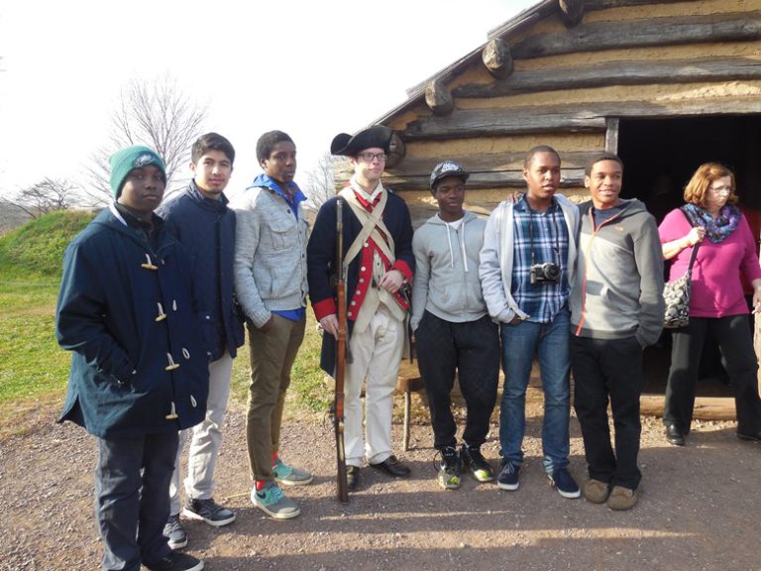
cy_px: 286
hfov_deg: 69.4
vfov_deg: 54.9
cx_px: 380
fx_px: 550
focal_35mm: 25
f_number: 3.1
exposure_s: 1/320
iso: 125
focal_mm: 4.5
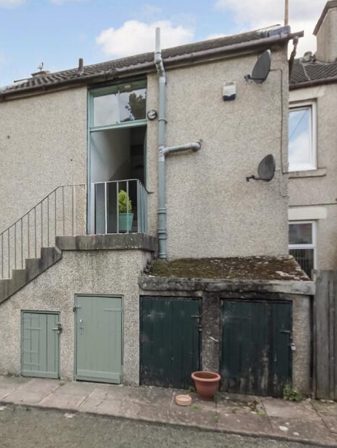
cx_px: 80
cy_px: 223
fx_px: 311
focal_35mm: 24
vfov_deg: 71.6
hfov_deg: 53.9
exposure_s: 1/30
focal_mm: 10
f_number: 11
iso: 200
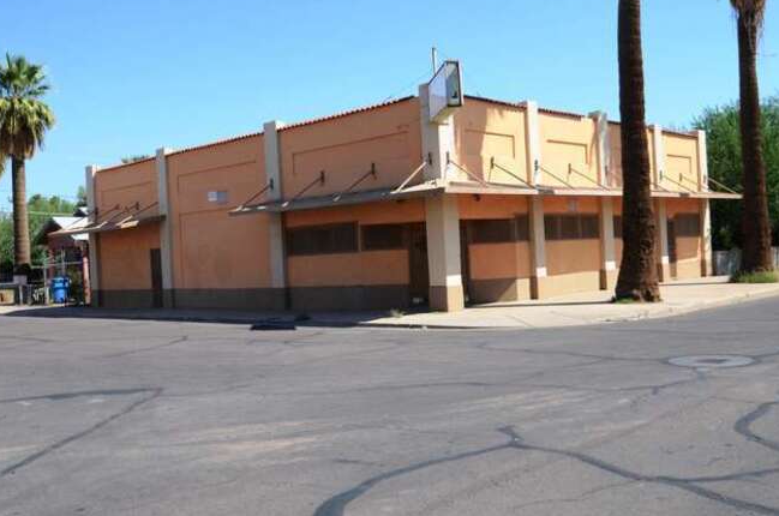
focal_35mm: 37
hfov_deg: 51.9
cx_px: 429
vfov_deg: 35.8
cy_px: 241
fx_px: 799
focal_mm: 20
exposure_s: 1/2000
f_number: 5.6
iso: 400
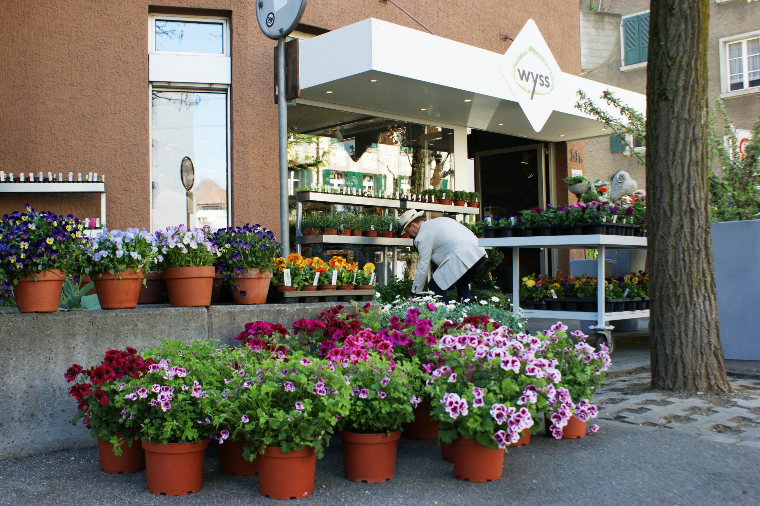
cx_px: 380
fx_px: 823
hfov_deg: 49.6
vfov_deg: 34.2
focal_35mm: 39
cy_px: 253
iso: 100
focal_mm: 26
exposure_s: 1/60
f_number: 5.6
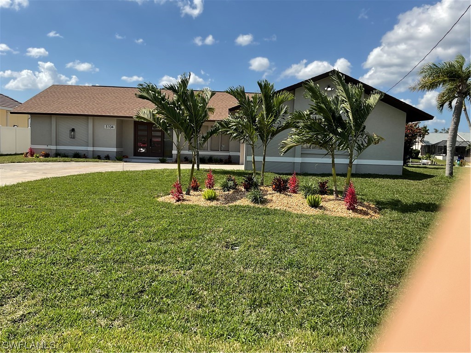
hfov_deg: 61.7
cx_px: 236
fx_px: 395
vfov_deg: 48.2
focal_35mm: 29
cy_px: 176
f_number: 1.8
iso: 16
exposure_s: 1/2058
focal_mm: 3
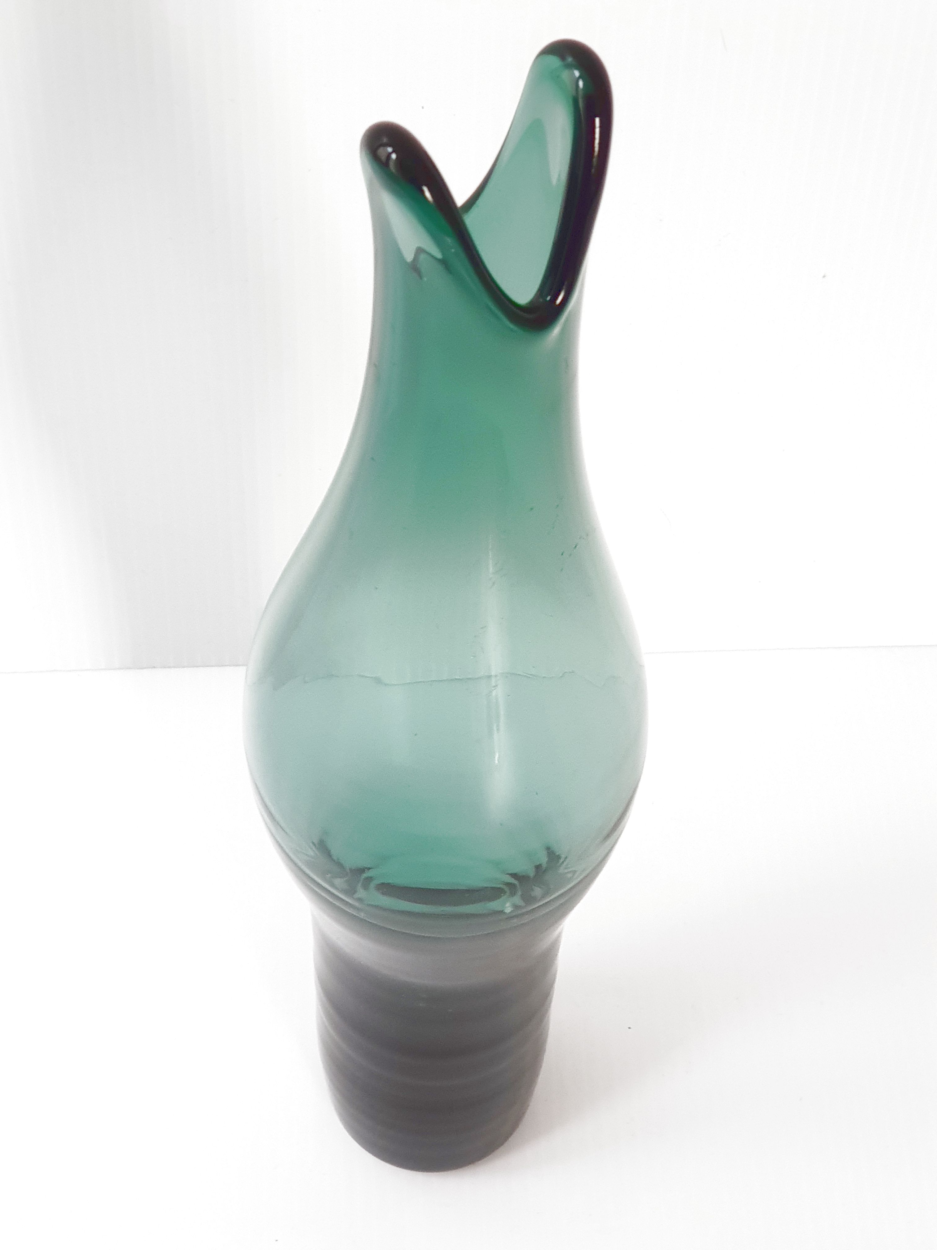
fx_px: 1877
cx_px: 468
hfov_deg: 28.0
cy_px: 625
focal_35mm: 52
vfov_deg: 36.8
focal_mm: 6
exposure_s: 1/33
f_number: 2.4
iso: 100
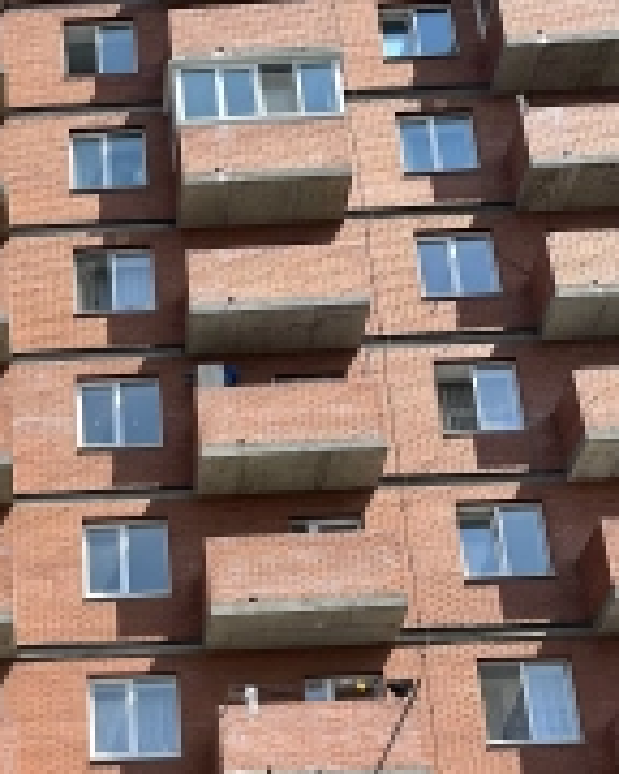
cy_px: 993
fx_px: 1397
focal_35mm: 61
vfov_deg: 26.5
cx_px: -24
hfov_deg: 23.7
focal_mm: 6.86
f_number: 1.78
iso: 80
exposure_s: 1/4016
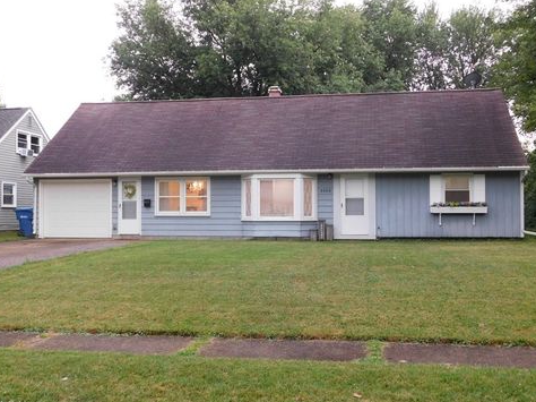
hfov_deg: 49.0
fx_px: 588
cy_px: 206
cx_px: 270
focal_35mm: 38
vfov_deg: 37.7
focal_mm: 6.3
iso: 400
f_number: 3.5
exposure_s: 1/30
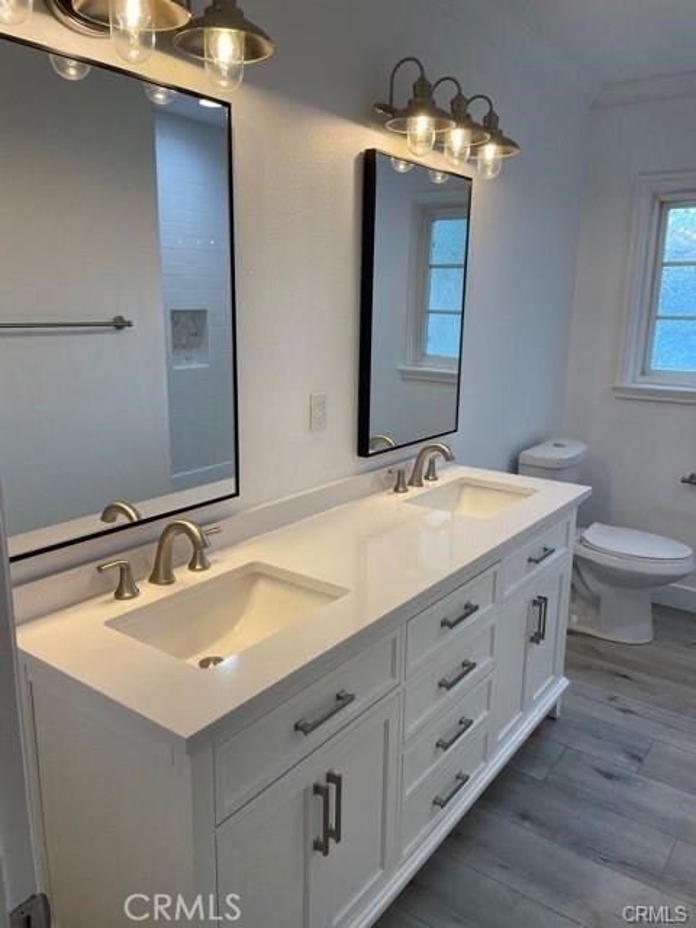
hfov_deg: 53.1
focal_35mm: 26
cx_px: 348
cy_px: 464
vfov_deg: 67.3
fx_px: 697
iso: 50
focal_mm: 4.2
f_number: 1.6
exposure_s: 1/120
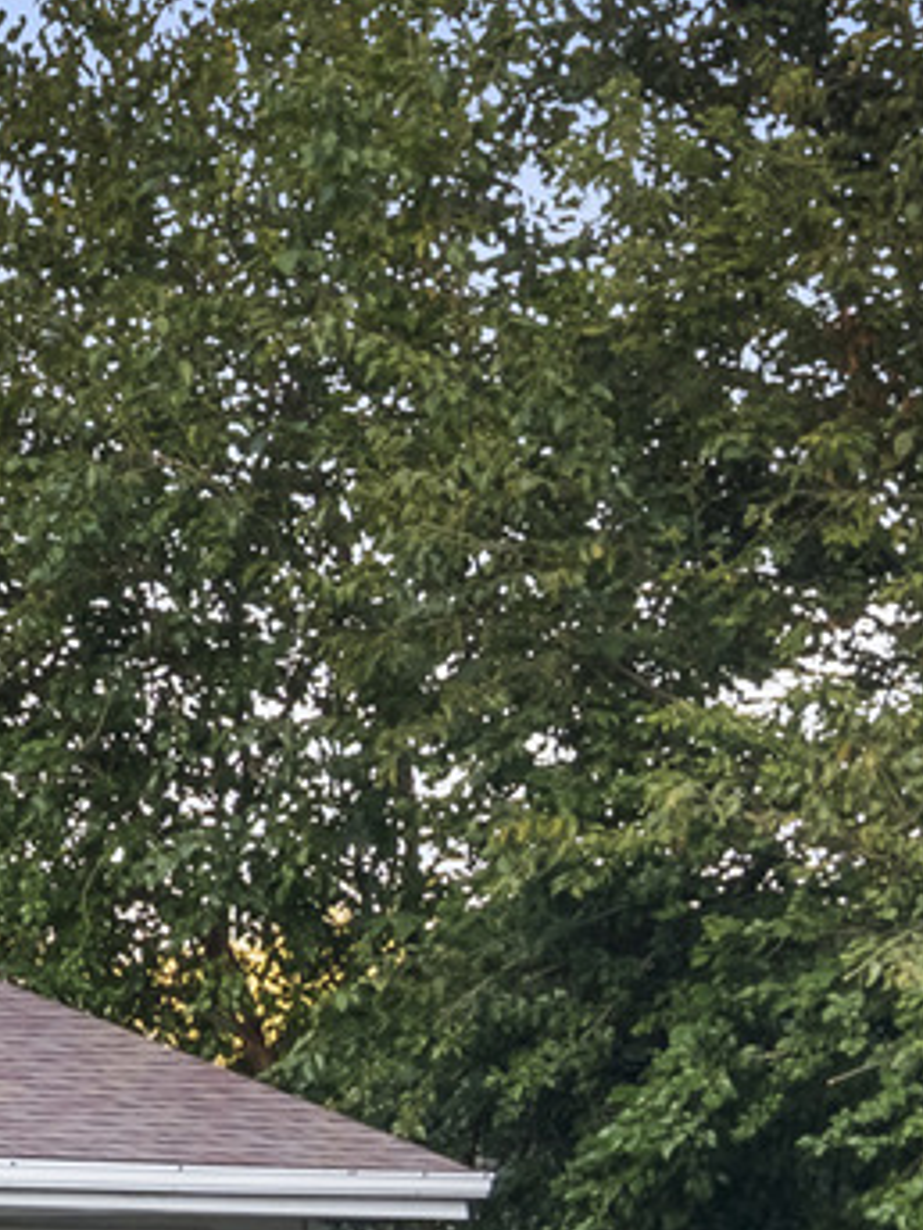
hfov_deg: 8.5
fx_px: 5795
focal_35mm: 163
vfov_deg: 12.0
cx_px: -1116
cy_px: 1166
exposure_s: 1/40
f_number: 8
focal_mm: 24
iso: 320
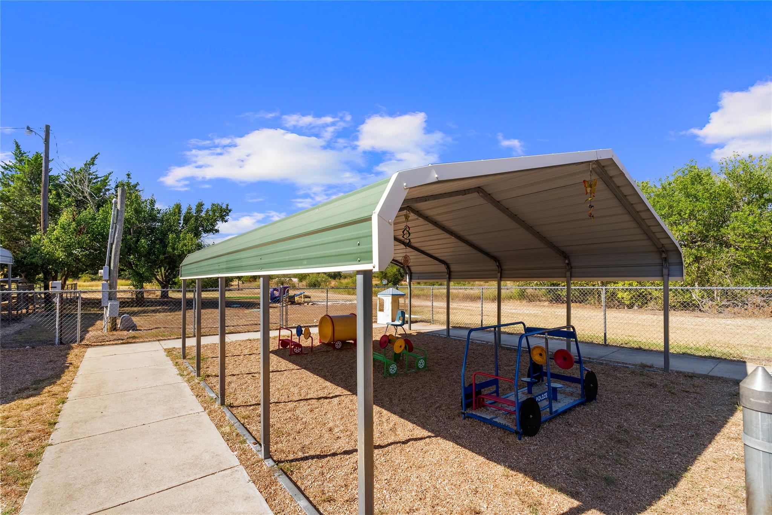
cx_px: 386
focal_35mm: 16
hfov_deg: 96.7
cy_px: 258
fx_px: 343
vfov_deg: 73.8
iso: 200
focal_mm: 16
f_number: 8
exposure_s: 1/125
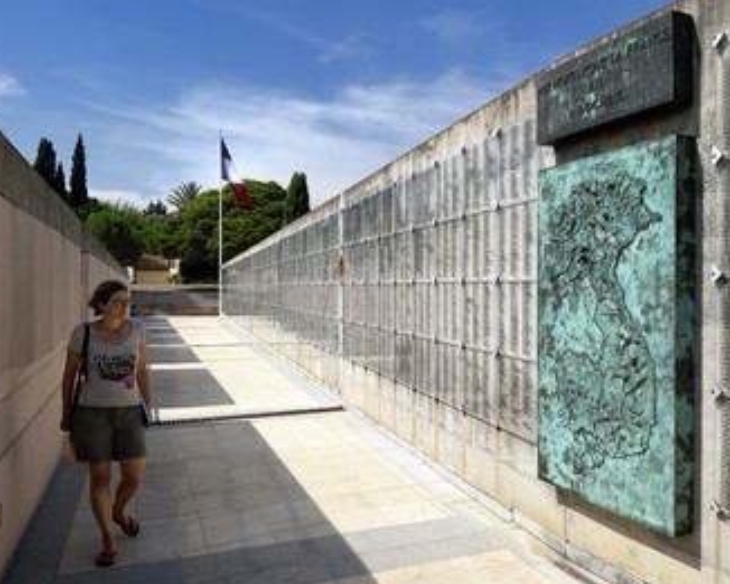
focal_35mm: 29
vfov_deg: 50.0
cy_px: 295
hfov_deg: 59.9
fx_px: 627
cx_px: 437
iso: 200
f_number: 16
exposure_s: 1/250
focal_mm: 24
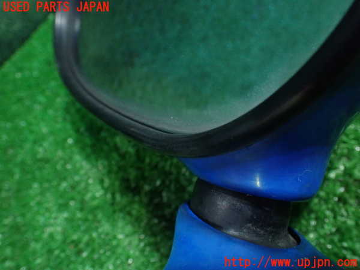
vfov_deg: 46.8
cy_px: 135
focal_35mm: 30
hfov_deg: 60.0
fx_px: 312
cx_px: 180
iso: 800
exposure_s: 1/80
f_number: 2.3
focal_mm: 5.4
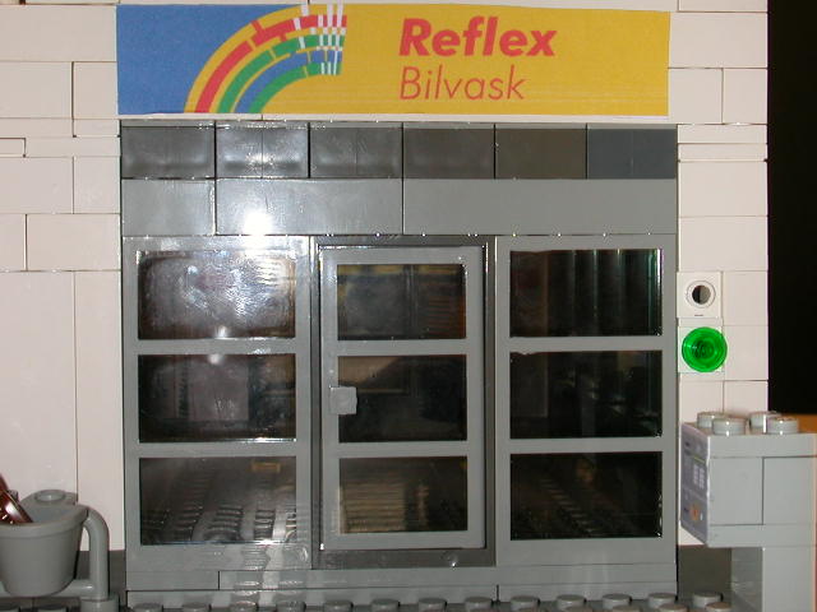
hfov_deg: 30.3
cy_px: 306
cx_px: 408
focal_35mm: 64
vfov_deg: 22.9
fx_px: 1511
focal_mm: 9.7
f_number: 5.9
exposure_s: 1/59.9
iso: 100
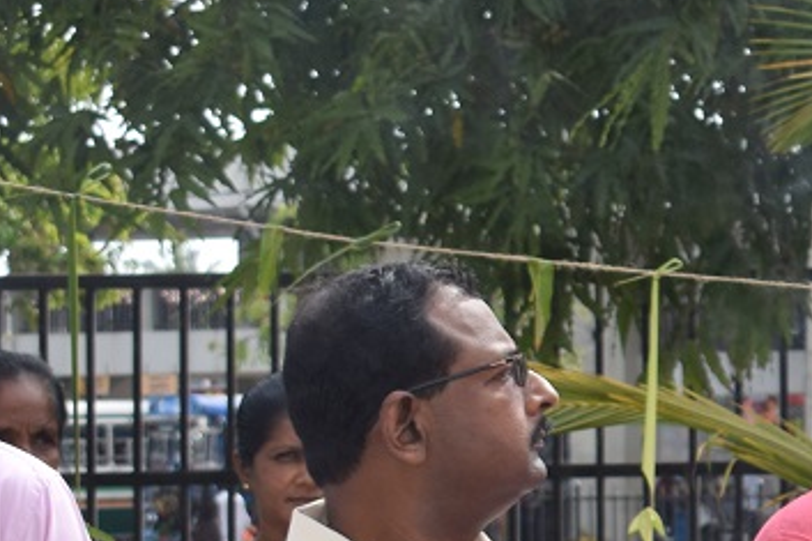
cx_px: 1489
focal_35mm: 195
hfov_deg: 10.0
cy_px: 373
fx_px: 4396
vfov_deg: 7.0
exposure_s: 1/200
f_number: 7.1
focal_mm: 34
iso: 100
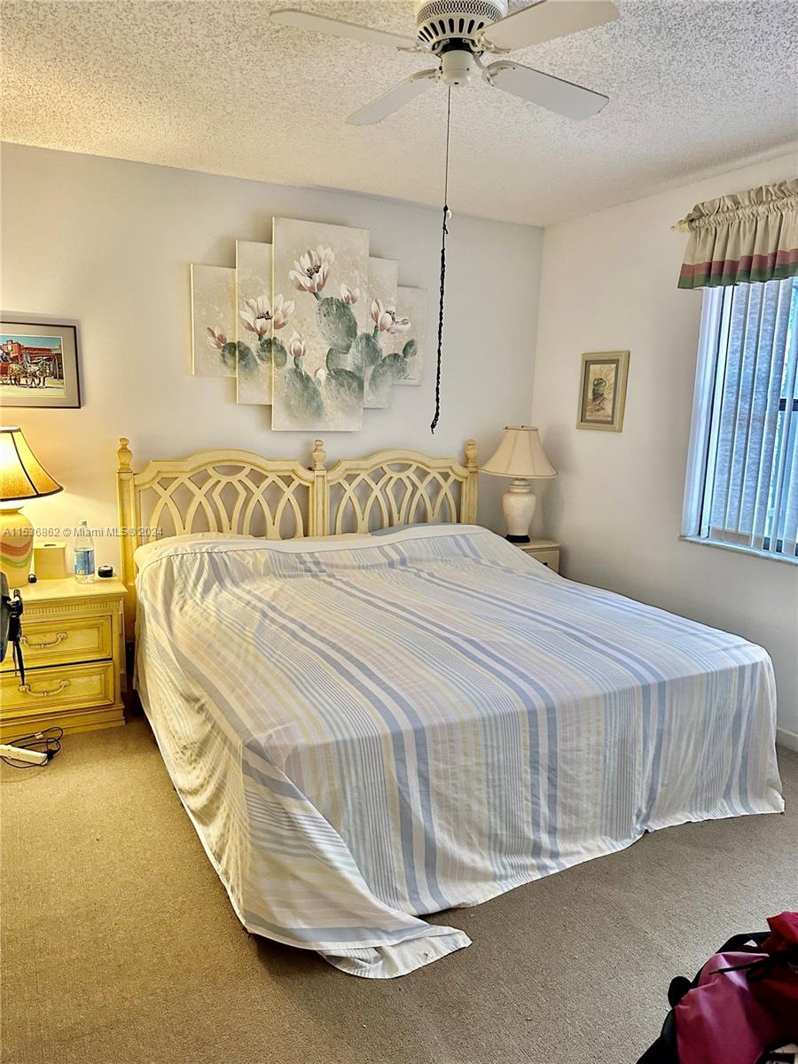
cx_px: 399
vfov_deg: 71.6
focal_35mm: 24
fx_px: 738
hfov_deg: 56.8
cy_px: 532
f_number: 1.78
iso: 400
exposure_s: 1/60
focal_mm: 6.86
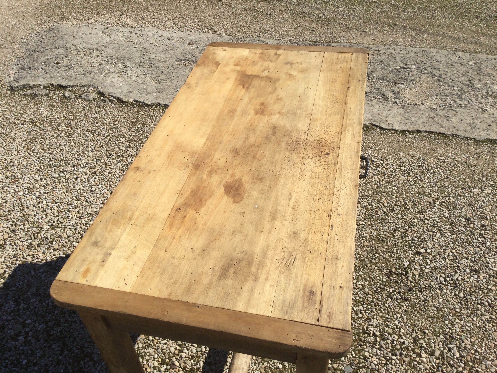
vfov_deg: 45.4
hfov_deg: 58.4
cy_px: 186
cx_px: 248
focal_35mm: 31
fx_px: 445
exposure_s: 1/1852
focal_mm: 3.3
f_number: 2.4
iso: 25
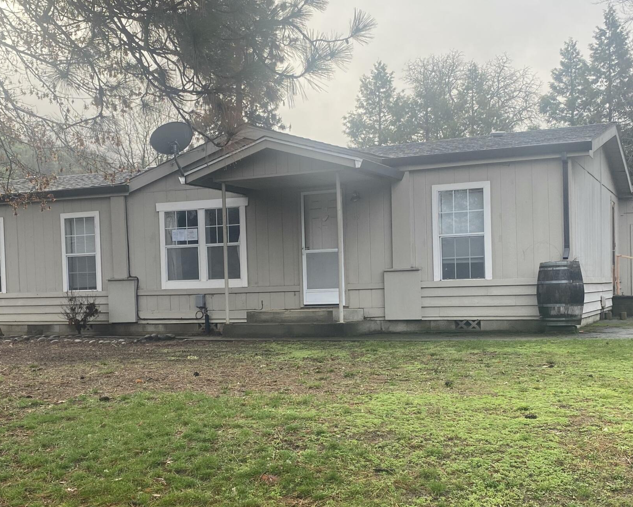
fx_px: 881
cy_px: 315
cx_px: 282
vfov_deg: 32.0
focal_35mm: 47
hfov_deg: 39.5
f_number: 1.8
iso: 32
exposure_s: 1/223
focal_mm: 4.25
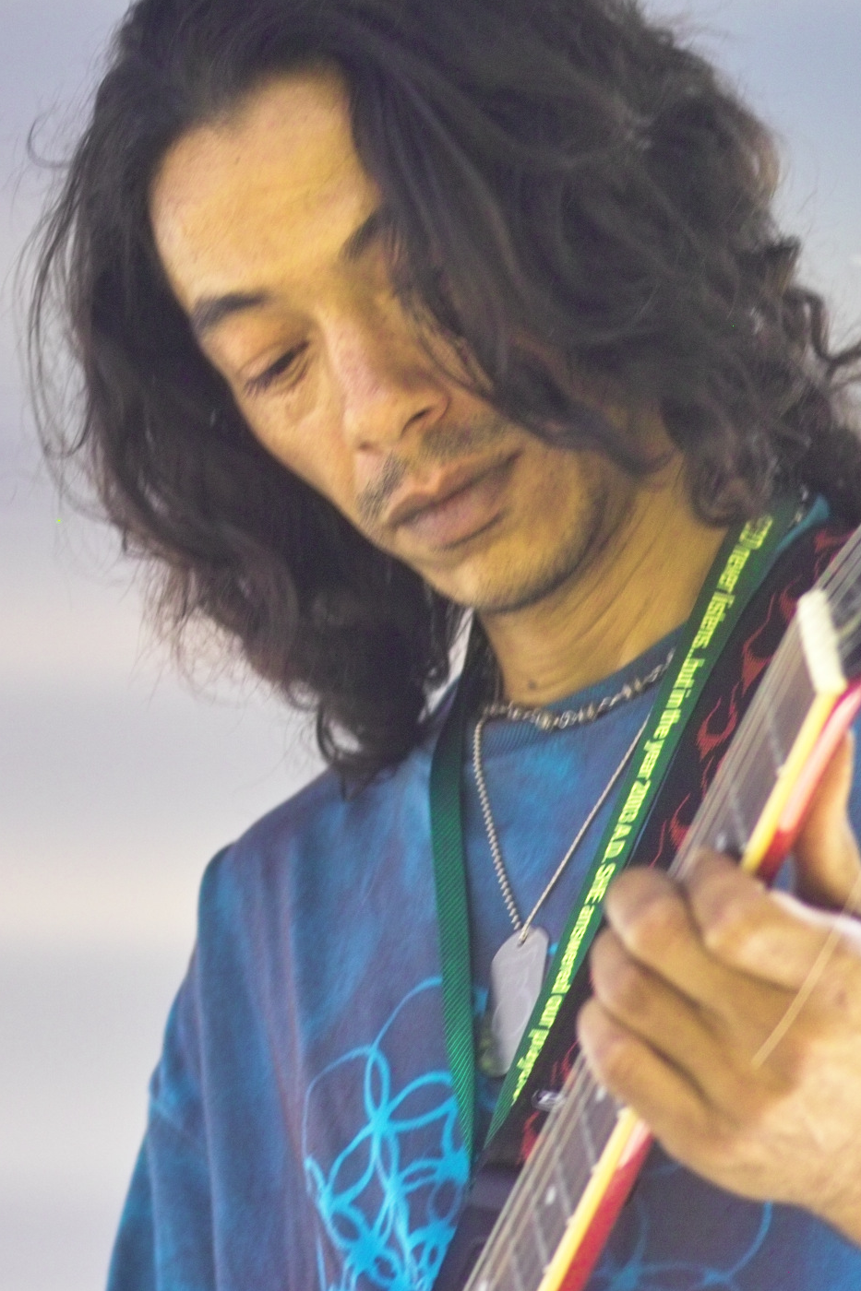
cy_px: 916
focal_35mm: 290
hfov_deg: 4.7
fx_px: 10406
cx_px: 556
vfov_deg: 7.1
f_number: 3.5
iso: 200
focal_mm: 105
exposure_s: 1/125
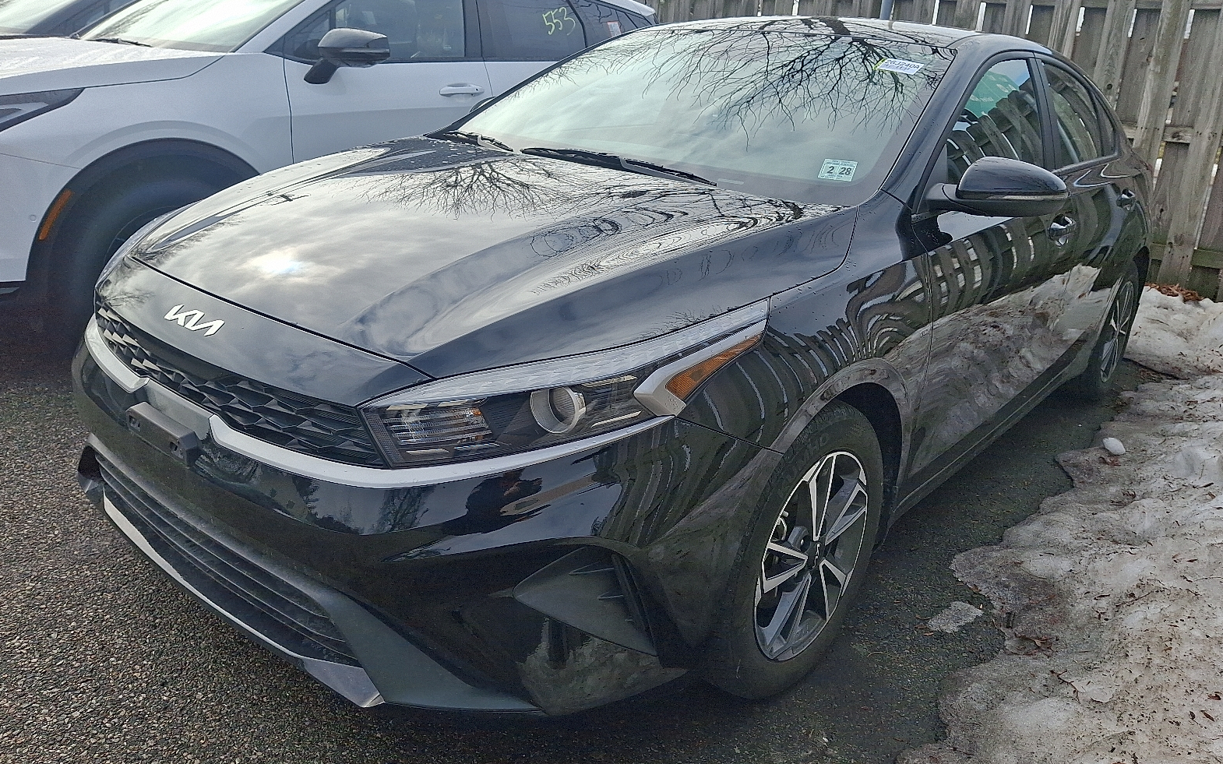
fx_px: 900
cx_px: 619
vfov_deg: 45.9
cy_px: 343
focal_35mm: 27
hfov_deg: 68.4
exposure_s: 1/1429
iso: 25
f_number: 1.8
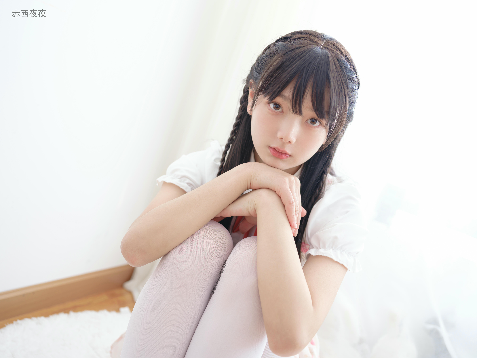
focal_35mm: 36
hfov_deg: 51.4
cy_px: 179
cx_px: 238
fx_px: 496
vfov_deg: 39.7
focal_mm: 45
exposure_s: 1/50
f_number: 3.6
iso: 200
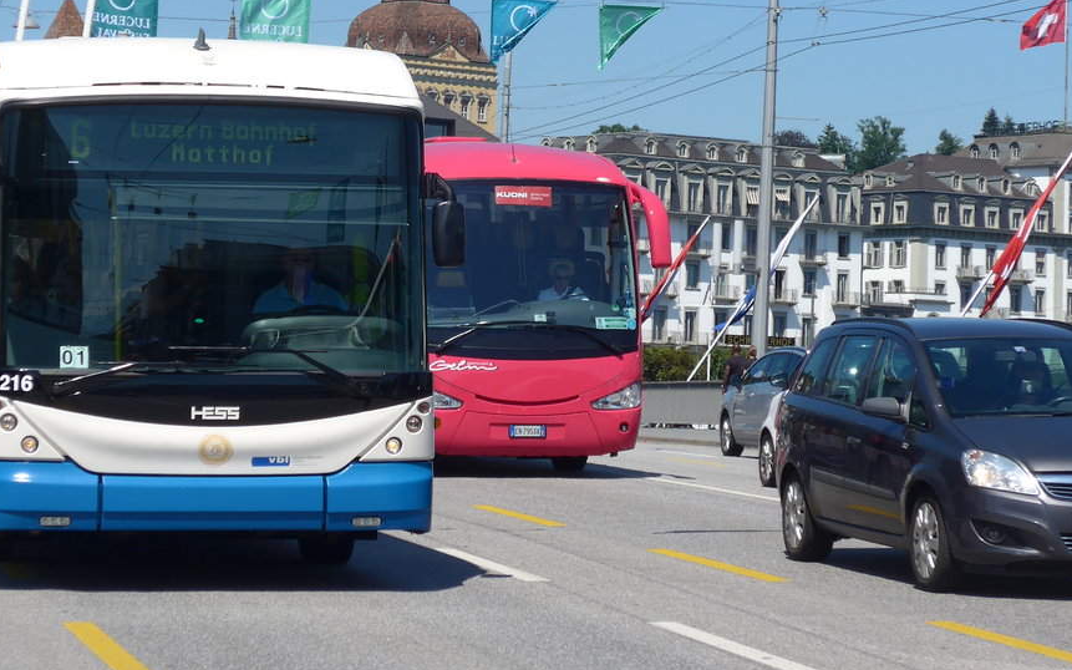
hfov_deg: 15.7
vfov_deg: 9.8
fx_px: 3885
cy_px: 208
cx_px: 397
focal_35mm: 133
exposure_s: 1/640
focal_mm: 18
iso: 80
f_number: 4.6
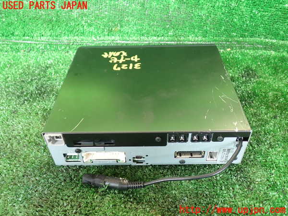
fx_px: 250
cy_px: 108
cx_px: 144
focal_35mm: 30
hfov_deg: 60.0
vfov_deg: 46.8
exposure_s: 1/60
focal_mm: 5.4
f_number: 2.3
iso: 160
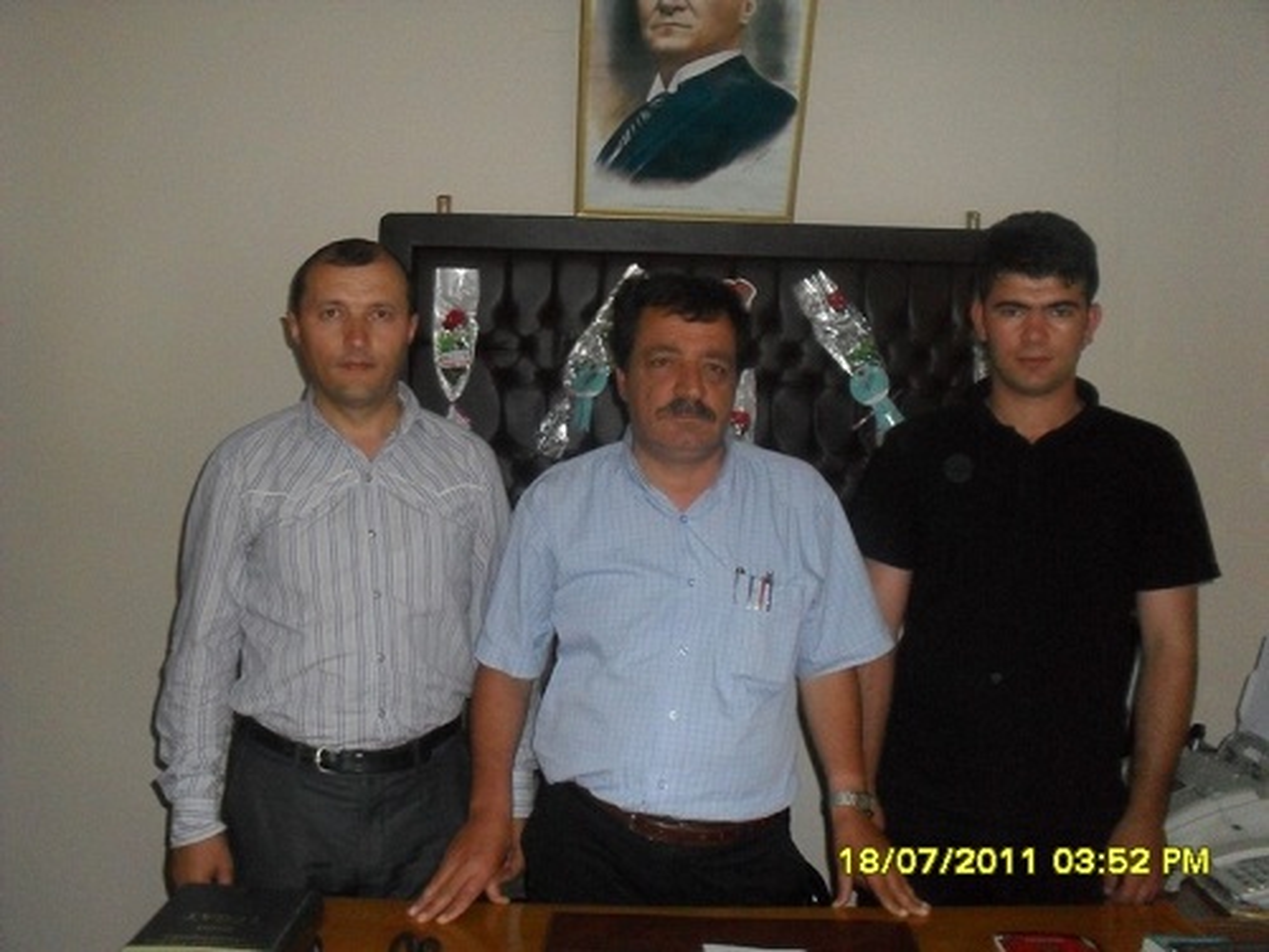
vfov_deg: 40.7
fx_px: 1283
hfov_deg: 52.6
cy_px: 476
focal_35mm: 35
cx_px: 634
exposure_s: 1/45
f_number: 8.4
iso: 400
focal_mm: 6.3
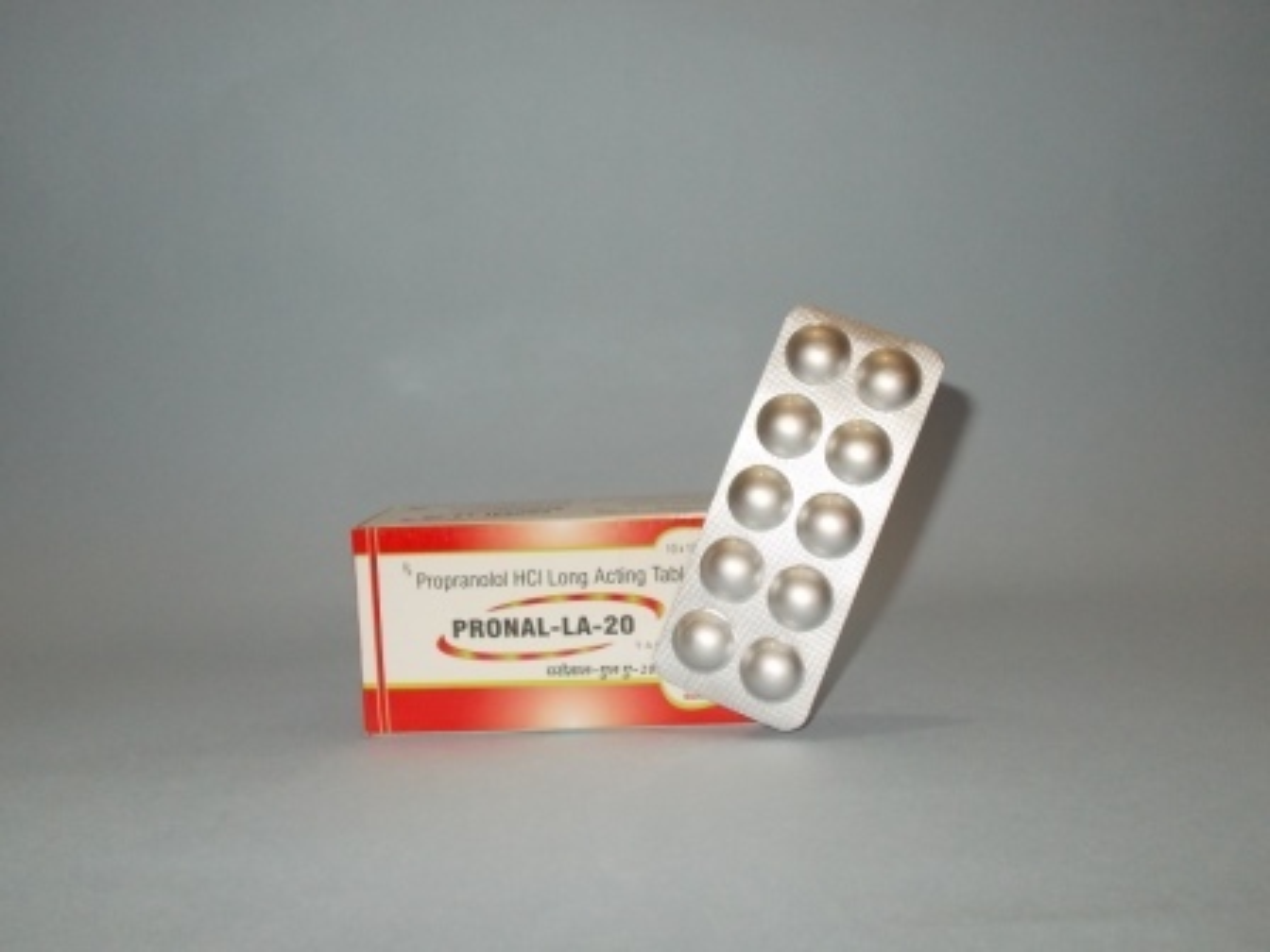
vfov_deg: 41.8
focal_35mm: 34
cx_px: 635
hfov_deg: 54.0
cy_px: 476
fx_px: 1247
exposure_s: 1/25
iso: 200
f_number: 3.6
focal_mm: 6
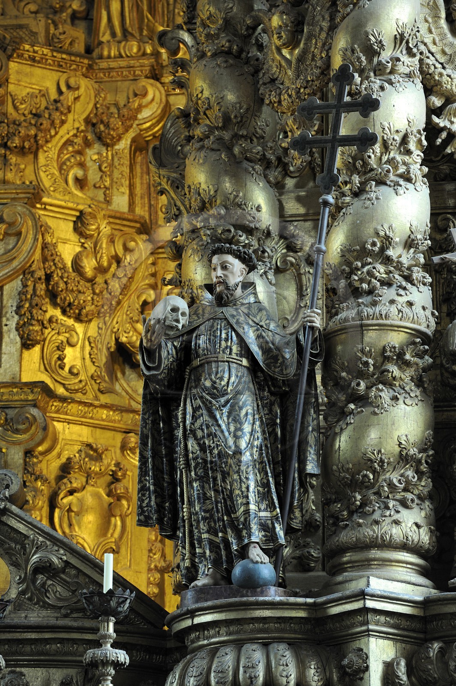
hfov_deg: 10.1
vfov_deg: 15.2
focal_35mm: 135
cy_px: 343
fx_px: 2569
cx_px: 228
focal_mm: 135
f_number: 4
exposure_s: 1/30
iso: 800
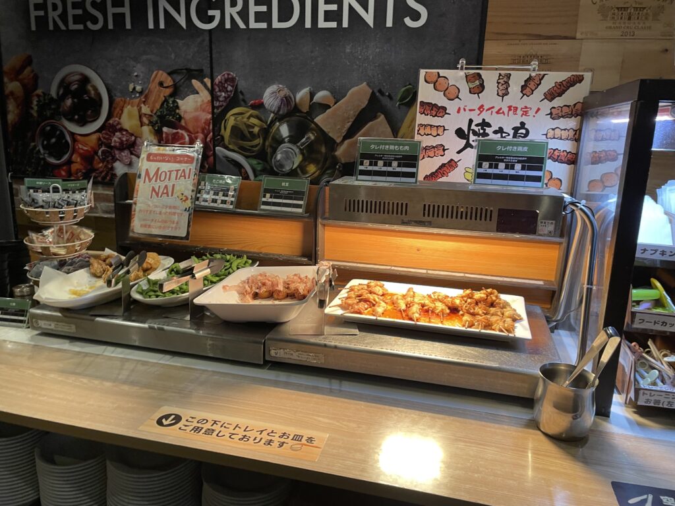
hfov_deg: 67.3
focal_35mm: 26
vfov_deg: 53.1
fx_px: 507
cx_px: 338
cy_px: 253
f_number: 1.6
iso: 100
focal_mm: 4.2
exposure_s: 1/50
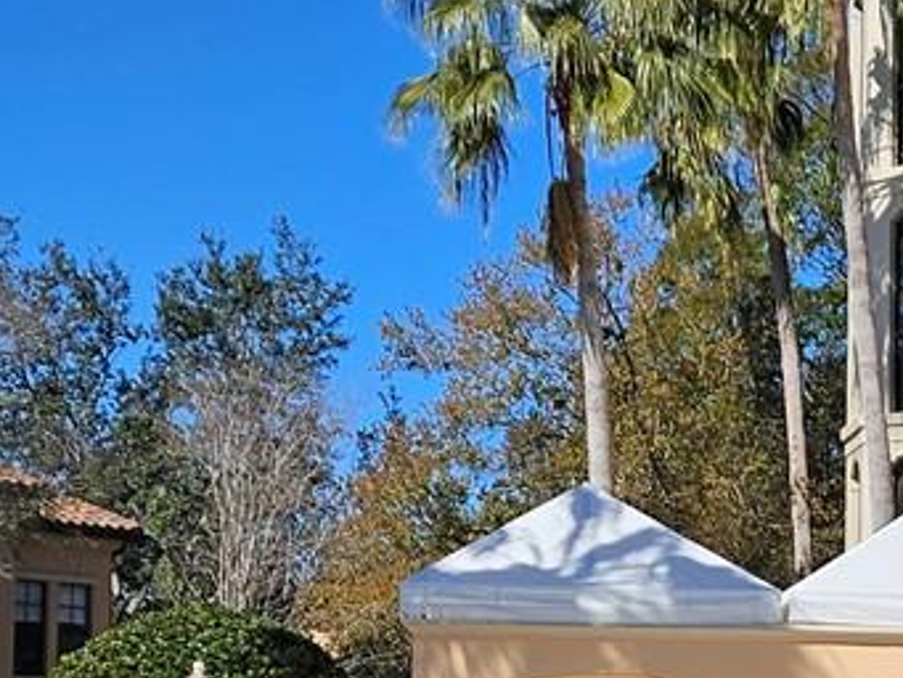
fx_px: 2818
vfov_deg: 13.6
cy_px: 646
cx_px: 932
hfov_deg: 17.7
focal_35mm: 108
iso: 25
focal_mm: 5.4
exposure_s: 1/3945
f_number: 1.8
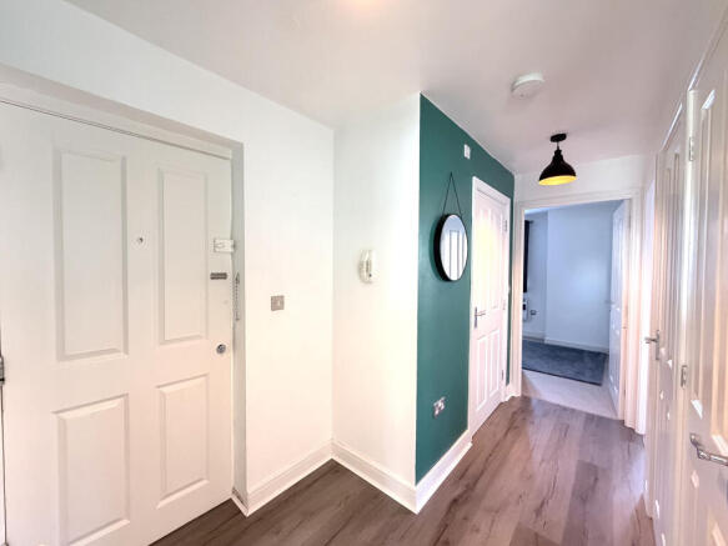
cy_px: 273
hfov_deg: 102.1
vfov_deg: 85.7
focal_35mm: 14
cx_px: 364
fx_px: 294
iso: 500
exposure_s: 1/50
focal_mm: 2.22
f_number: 2.2
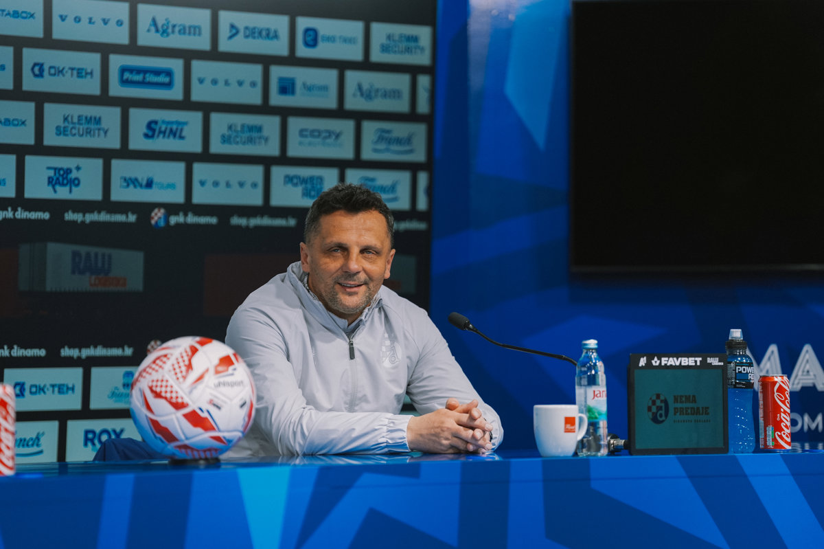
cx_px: 412
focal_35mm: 159
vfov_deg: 8.6
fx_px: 3638
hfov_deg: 12.9
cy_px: 274
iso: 1000
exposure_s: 1/500
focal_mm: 159
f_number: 2.8
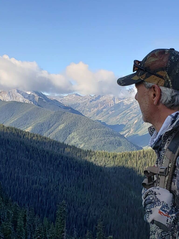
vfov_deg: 67.3
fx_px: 179
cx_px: 90
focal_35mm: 26
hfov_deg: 53.1
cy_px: 120
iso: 50
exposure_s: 1/769
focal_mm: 4.3
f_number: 2.4
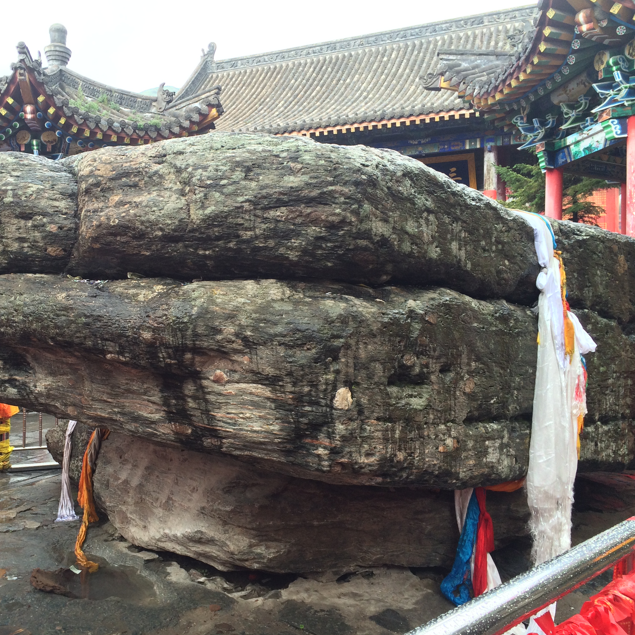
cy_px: 320
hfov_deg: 46.5
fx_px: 726
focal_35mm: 35
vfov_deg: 47.2
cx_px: 215
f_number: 2.2
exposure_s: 1/100
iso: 40
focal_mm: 4.15
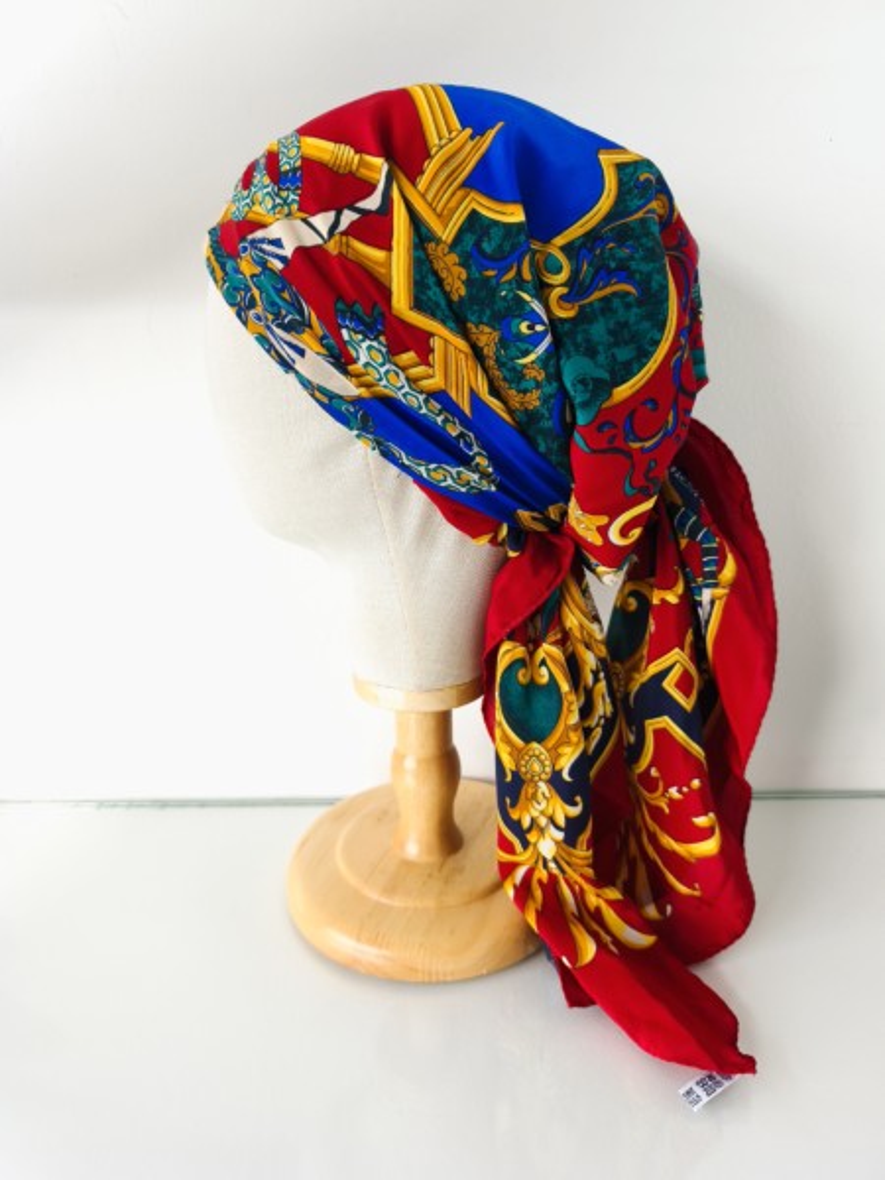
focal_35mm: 23
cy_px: 590
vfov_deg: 73.9
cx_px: 442
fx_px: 784
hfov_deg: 58.9
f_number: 1.65
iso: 50
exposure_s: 1/50
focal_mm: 6.14
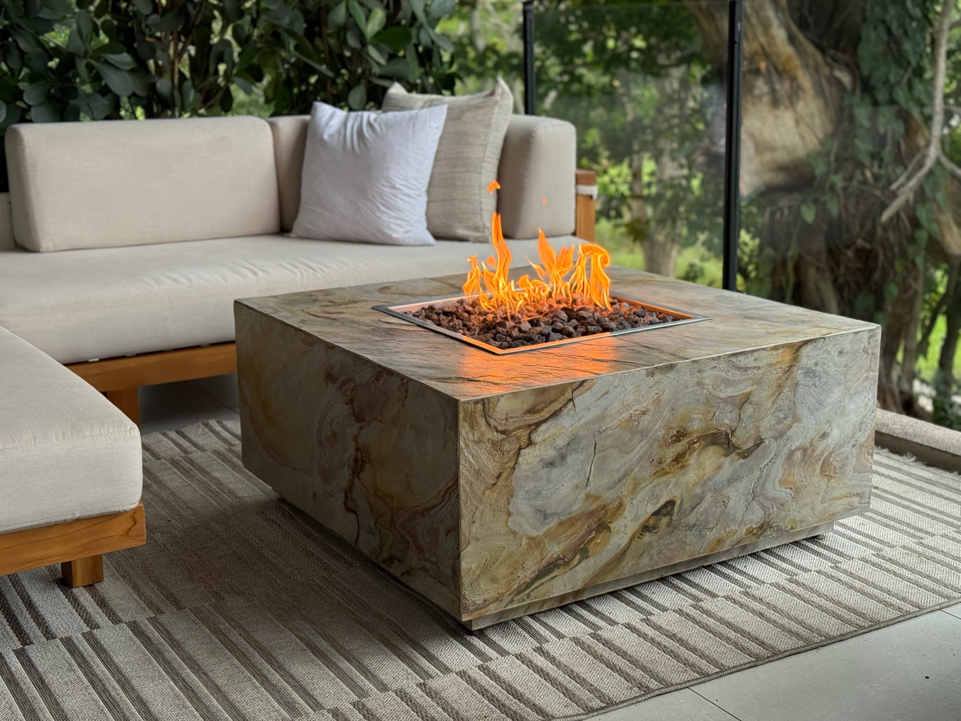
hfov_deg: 39.7
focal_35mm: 48
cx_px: 480
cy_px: 360
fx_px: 1333
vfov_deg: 30.3
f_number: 1.78
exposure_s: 1/394
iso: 64
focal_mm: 6.76
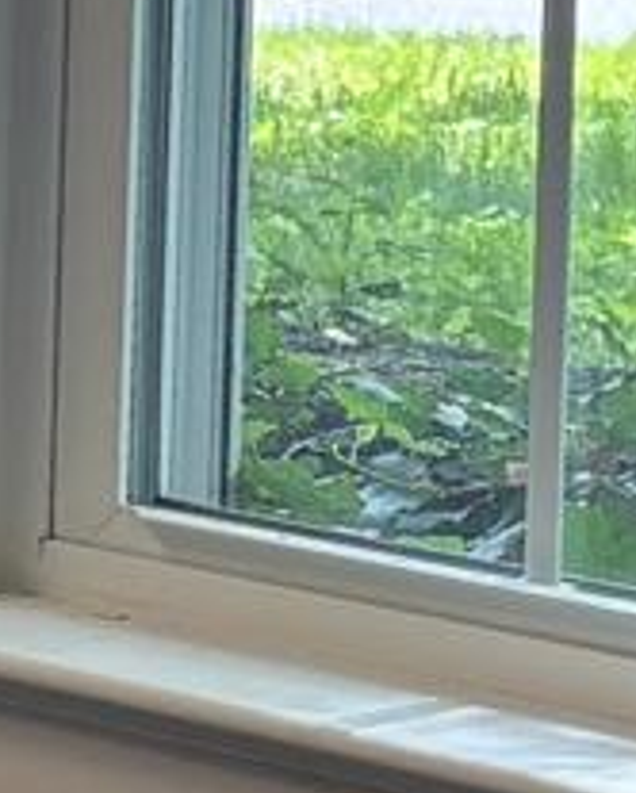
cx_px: -1741
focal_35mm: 251
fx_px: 5897
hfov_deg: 5.5
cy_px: 736
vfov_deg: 7.7
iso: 64
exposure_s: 1/120
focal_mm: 5.96
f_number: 1.6
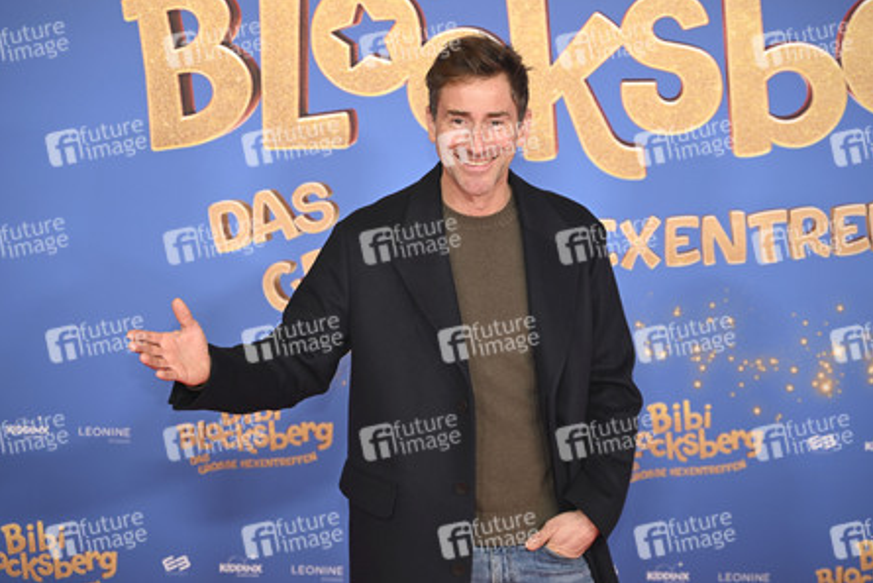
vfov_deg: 18.0
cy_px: 291
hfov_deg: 26.6
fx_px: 1843
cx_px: 436
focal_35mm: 76
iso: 200
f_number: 2.8
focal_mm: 75
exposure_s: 1/200
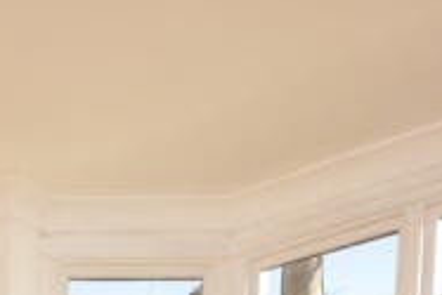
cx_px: -99
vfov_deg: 12.5
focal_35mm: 82
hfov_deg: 22.6
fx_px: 1008
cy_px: 740
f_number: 5.6
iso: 180
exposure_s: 1/125
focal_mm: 10
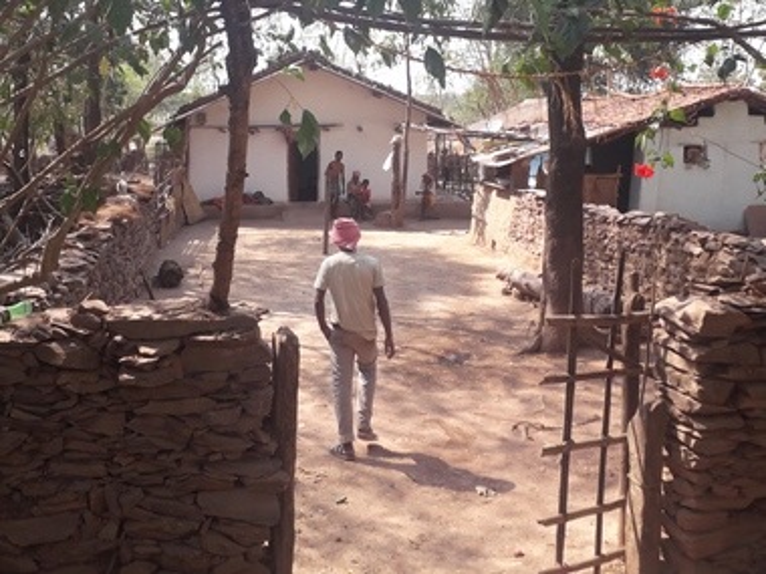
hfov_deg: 65.3
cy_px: 287
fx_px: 597
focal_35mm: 27
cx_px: 383
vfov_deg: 51.4
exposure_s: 1/432
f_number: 1.9
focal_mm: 3.6
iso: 40
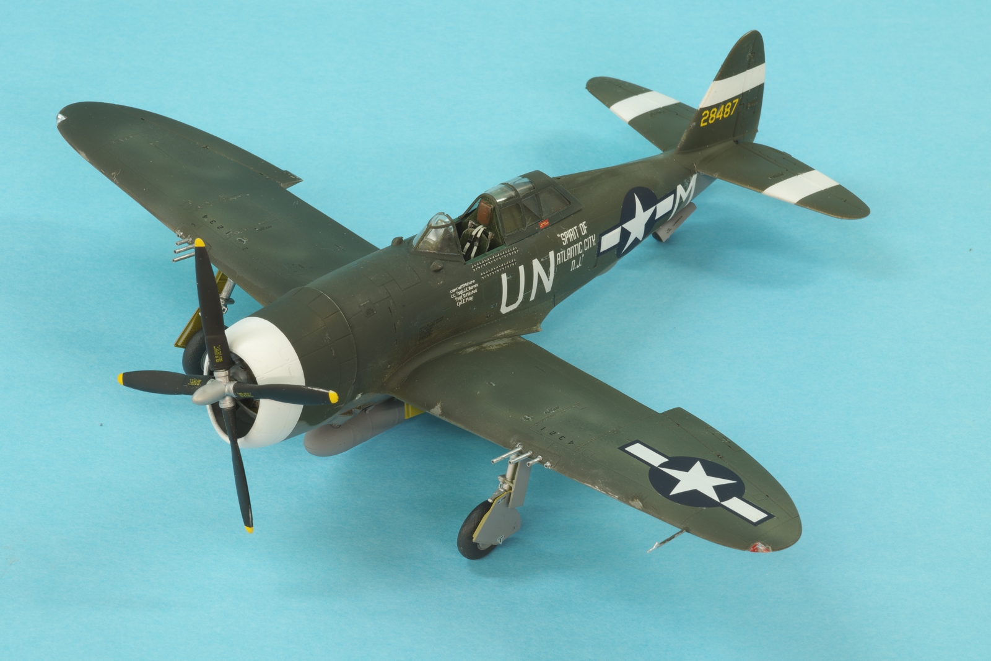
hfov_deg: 17.8
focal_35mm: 115
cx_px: 496
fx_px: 3166
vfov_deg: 11.9
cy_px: 330
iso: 100
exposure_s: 2
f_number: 20
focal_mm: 75
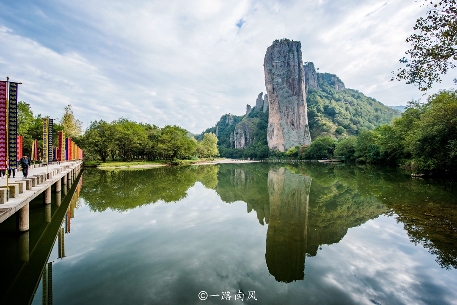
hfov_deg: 104.2
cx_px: 228
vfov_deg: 81.3
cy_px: 152
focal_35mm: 14
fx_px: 178
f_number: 14
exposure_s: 1/100
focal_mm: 14
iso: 100
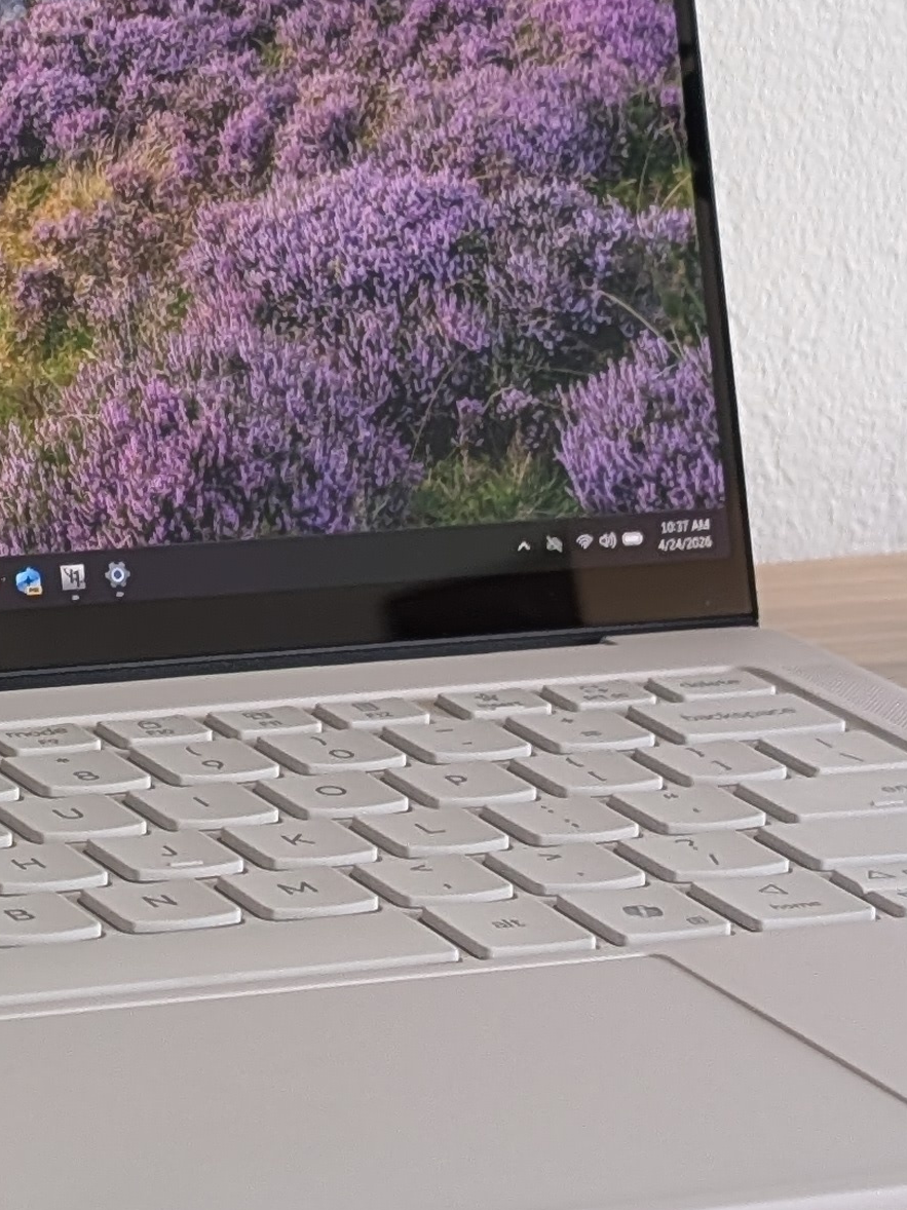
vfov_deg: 11.6
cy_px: 271
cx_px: -100
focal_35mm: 170
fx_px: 5941
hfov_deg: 8.7
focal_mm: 6.9
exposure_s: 1/117
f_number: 1.68
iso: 101
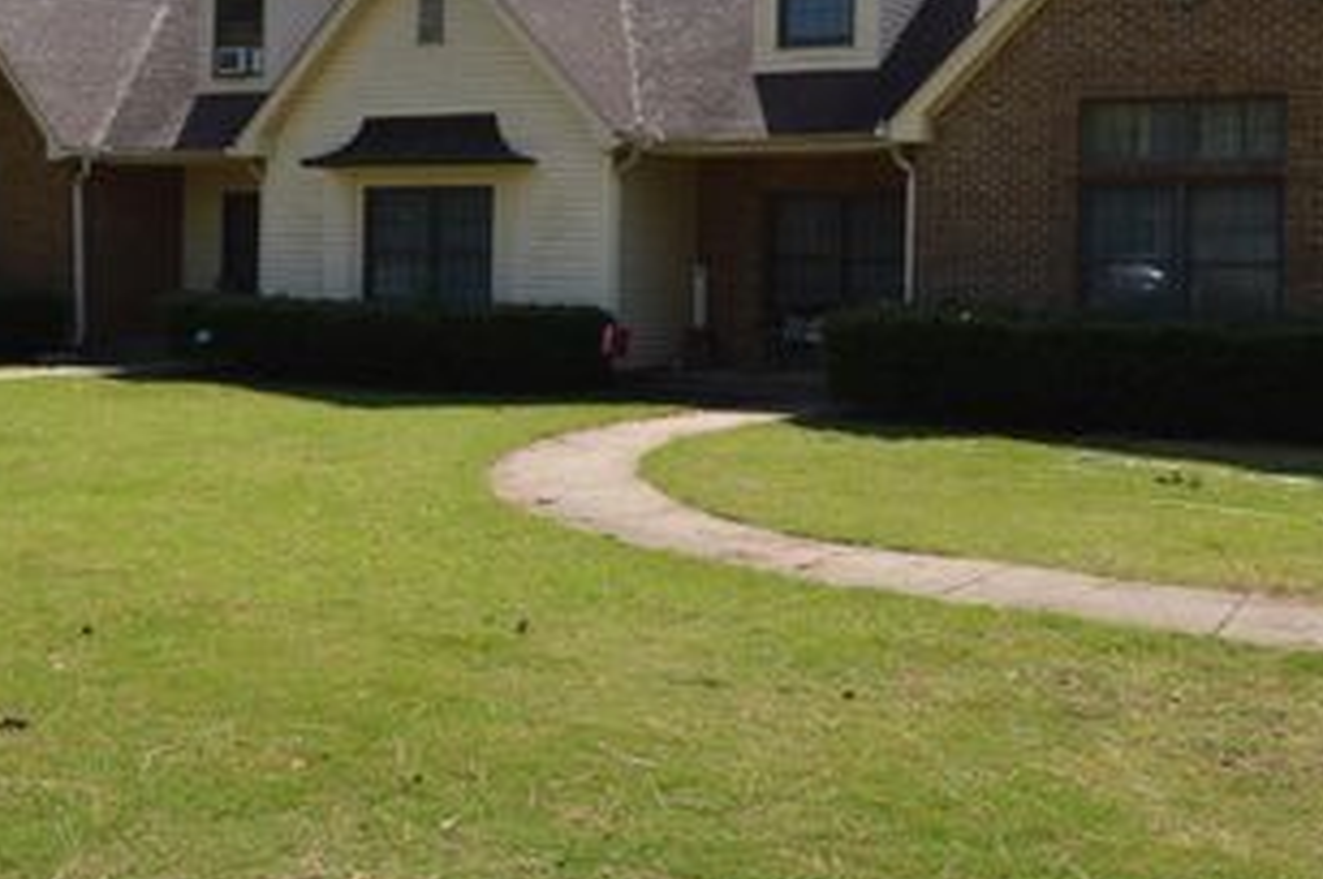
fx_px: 1615
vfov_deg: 30.2
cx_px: 573
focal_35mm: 44
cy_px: 280
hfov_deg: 44.4
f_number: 9
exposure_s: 1/200
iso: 100
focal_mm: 18
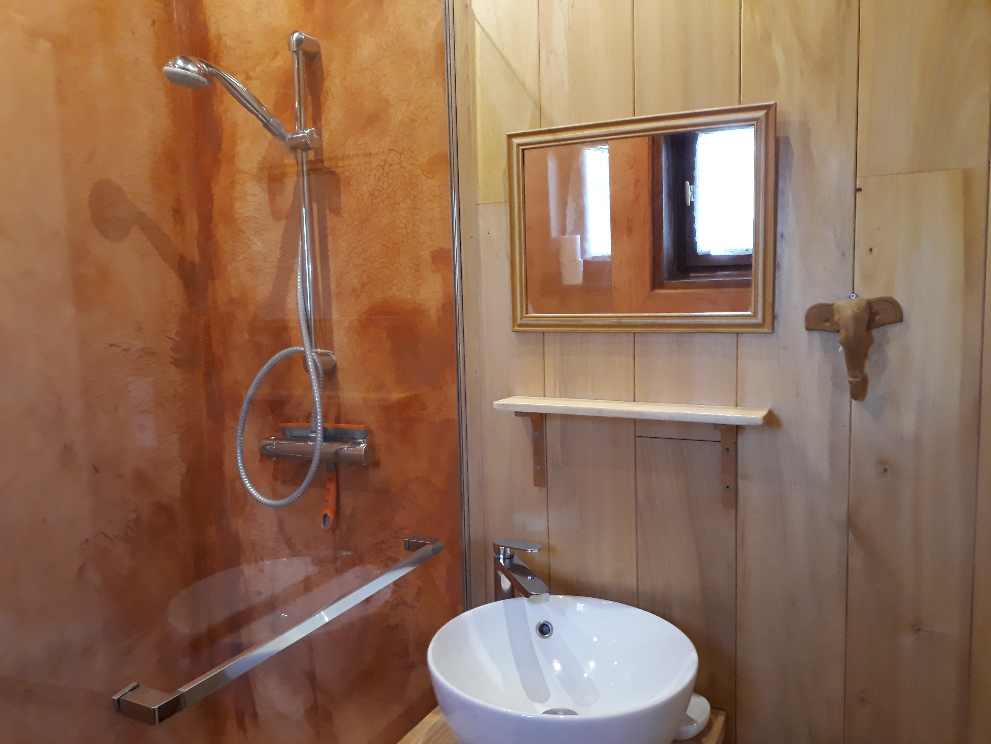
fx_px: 773
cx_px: 496
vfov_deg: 51.4
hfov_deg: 65.3
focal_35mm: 27
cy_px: 372
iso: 200
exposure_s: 1/25
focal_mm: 3.6
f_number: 1.9
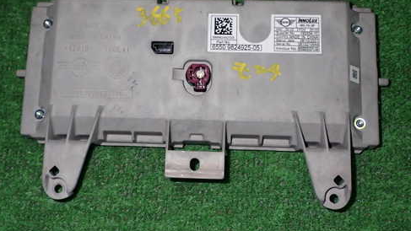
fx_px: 556
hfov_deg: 40.6
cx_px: 192
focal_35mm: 51
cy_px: 93
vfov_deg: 23.5
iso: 400
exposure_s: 1/40
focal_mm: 6.83
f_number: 8
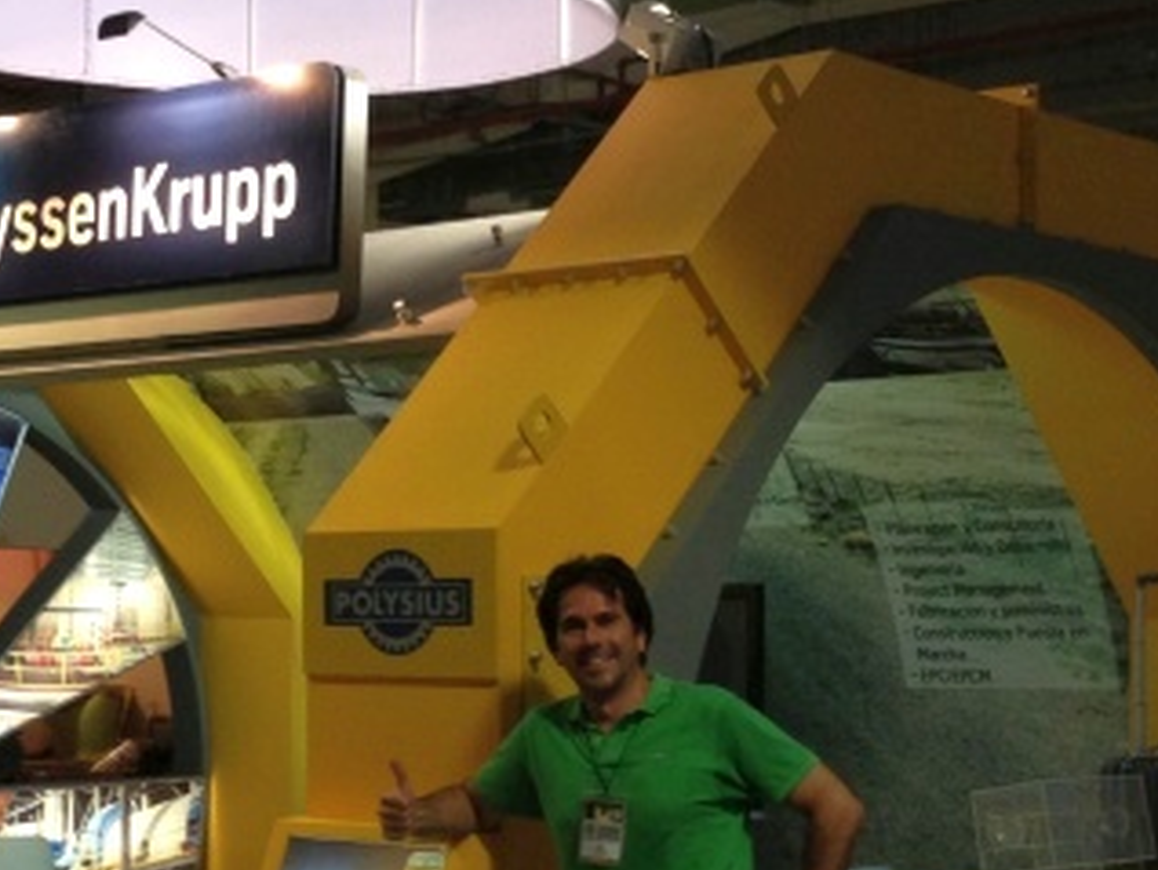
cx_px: 539
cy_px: 491
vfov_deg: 17.8
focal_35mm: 83
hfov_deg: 23.5
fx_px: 2779
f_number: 2.4
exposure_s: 1/20
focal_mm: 4.13
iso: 125
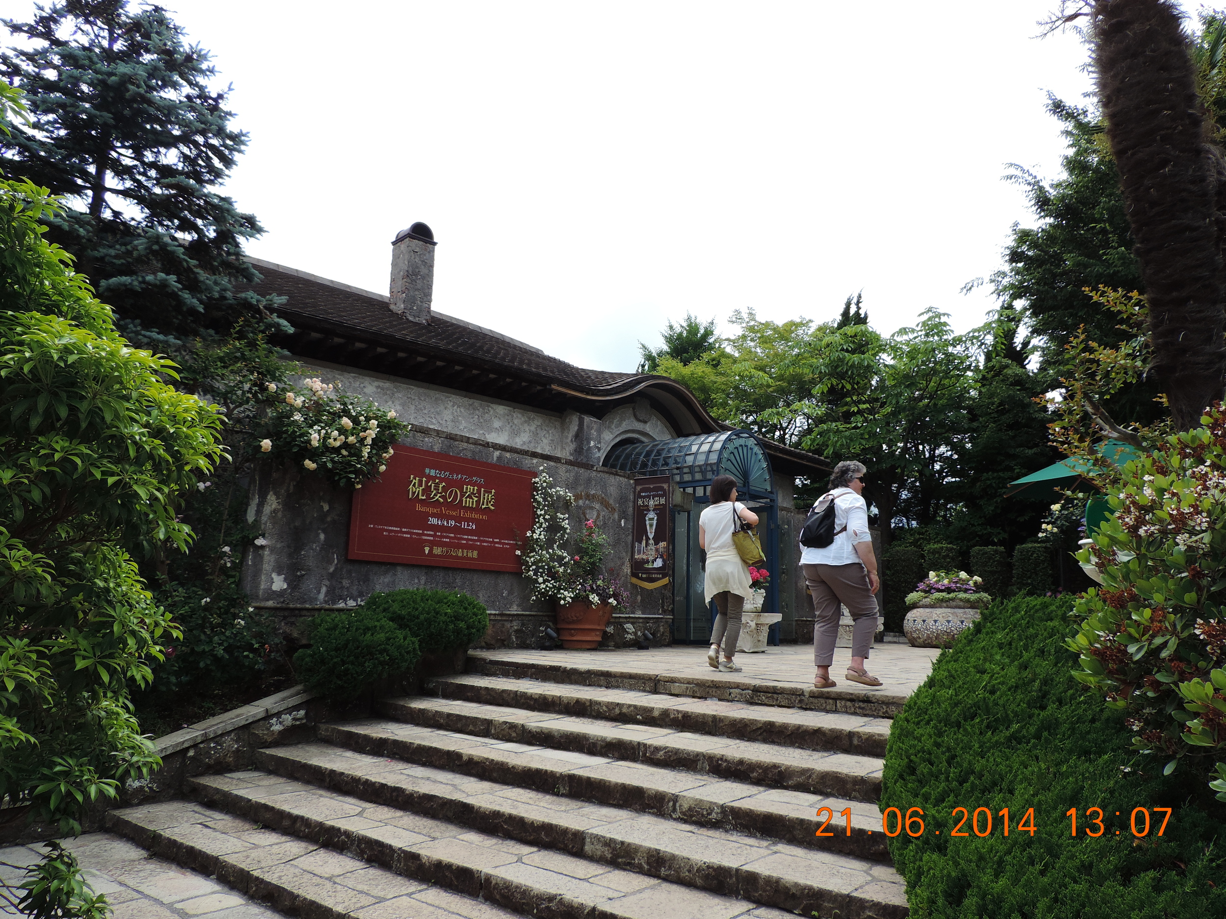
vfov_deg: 56.8
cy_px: 460
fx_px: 850
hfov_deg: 71.6
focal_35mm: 24
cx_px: 613
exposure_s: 1/800
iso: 80
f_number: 3
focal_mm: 4.3
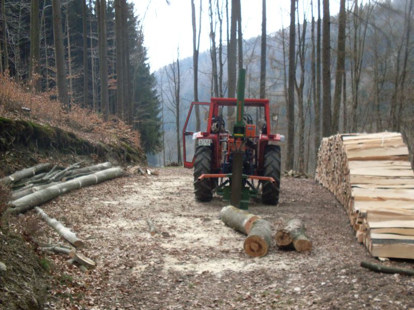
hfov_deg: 49.0
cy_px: 155
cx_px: 207
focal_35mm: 38
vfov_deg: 37.7
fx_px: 454
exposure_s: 1/125
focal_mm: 6.3
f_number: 2.8
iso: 80
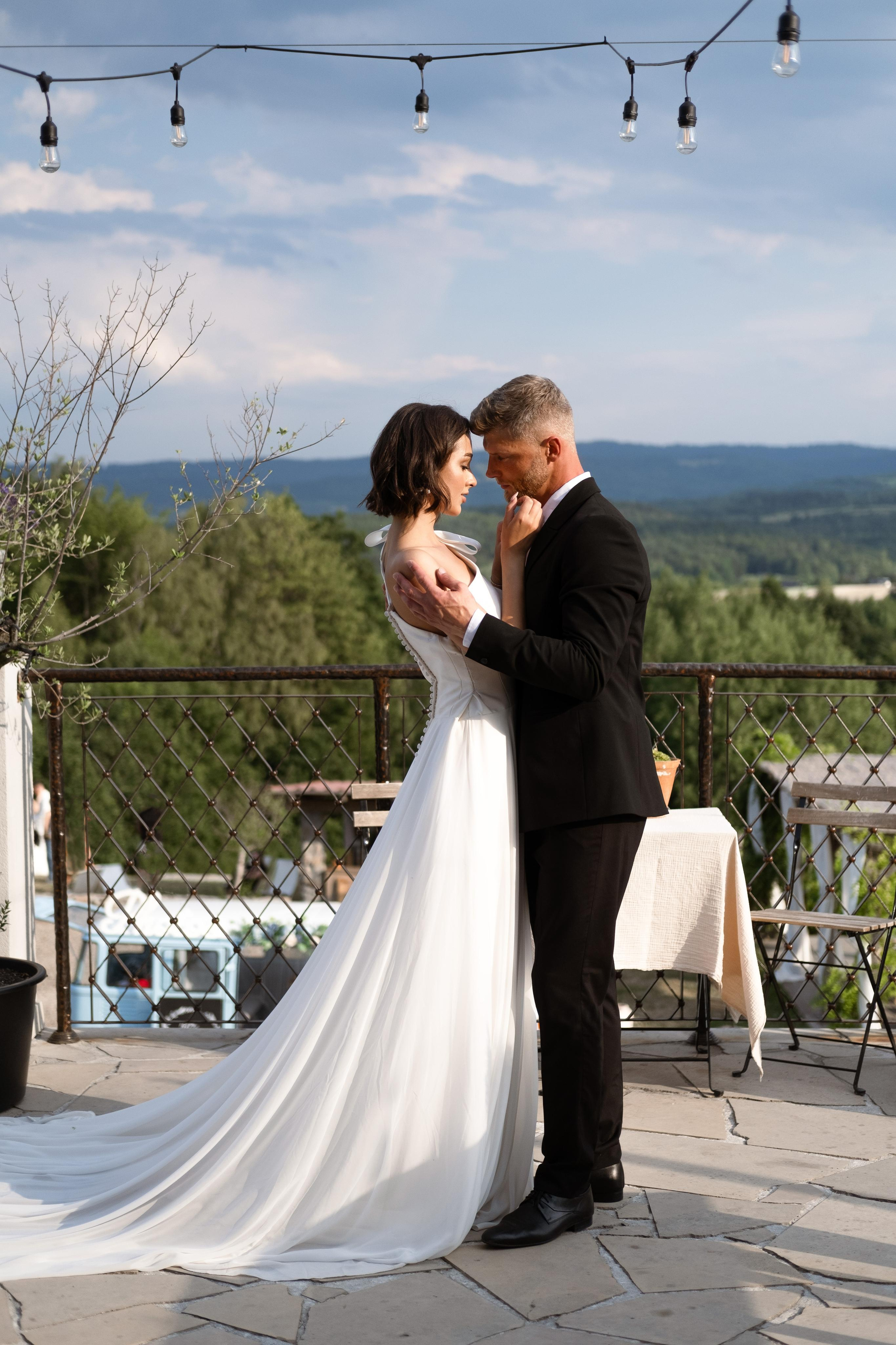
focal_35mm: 53
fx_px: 1979
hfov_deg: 25.5
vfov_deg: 37.5
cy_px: 672
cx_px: 448
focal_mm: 35
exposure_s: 1/3800
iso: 160
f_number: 2
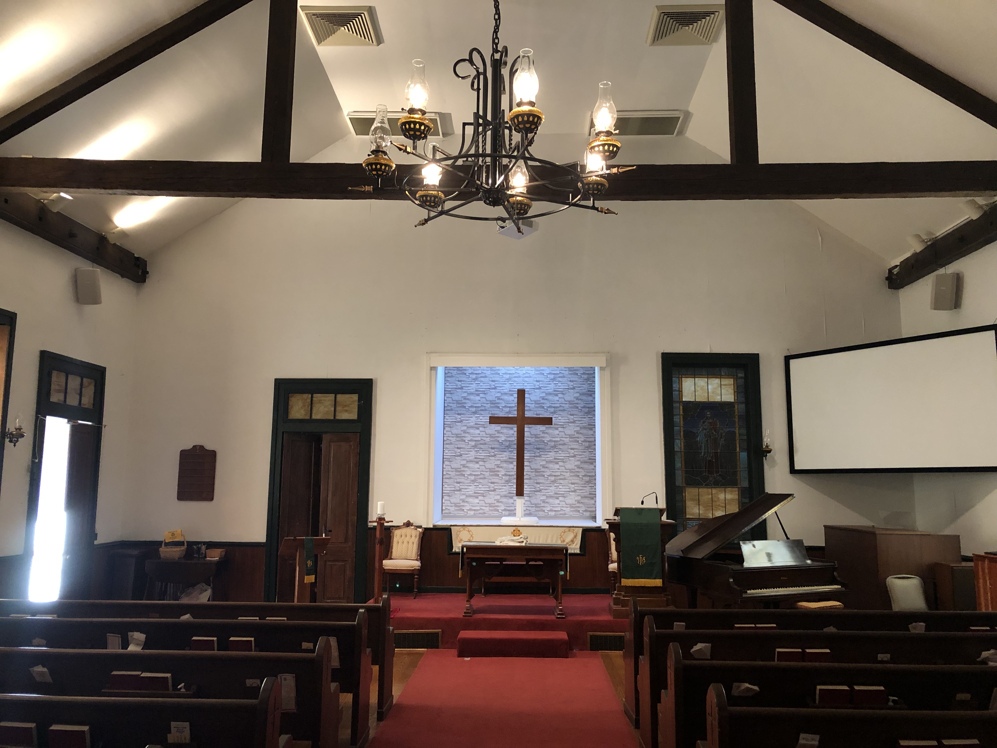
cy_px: 374
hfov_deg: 63.4
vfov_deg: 49.7
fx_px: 806
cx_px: 498
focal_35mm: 28
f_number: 1.8
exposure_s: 1/15
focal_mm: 3.99
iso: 80
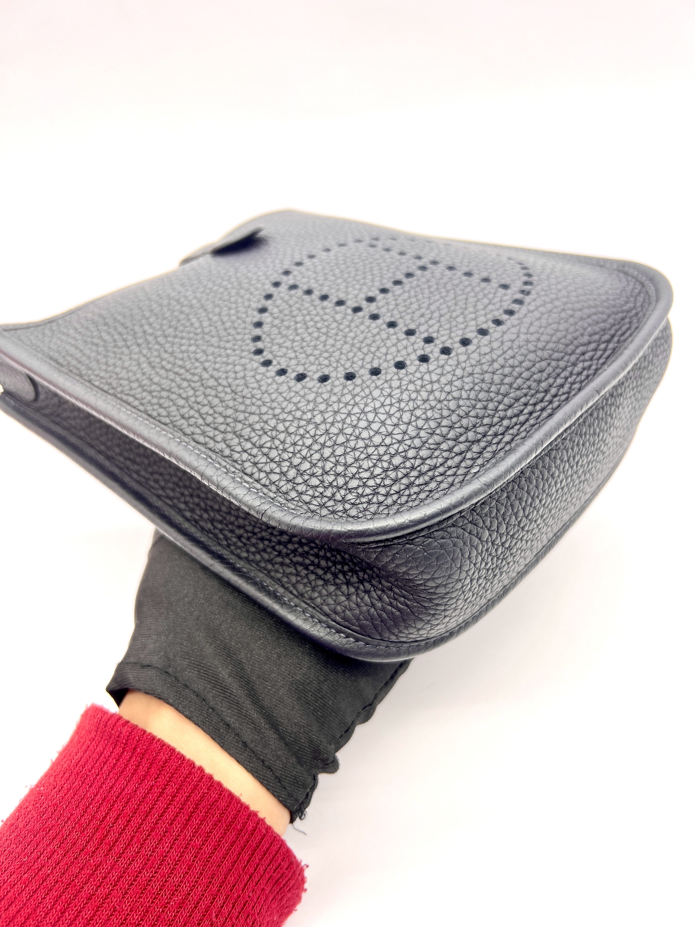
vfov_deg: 67.3
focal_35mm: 26
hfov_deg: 53.1
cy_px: 464
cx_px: 348
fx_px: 696
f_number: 1.5
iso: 100
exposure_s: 1/100
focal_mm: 5.7
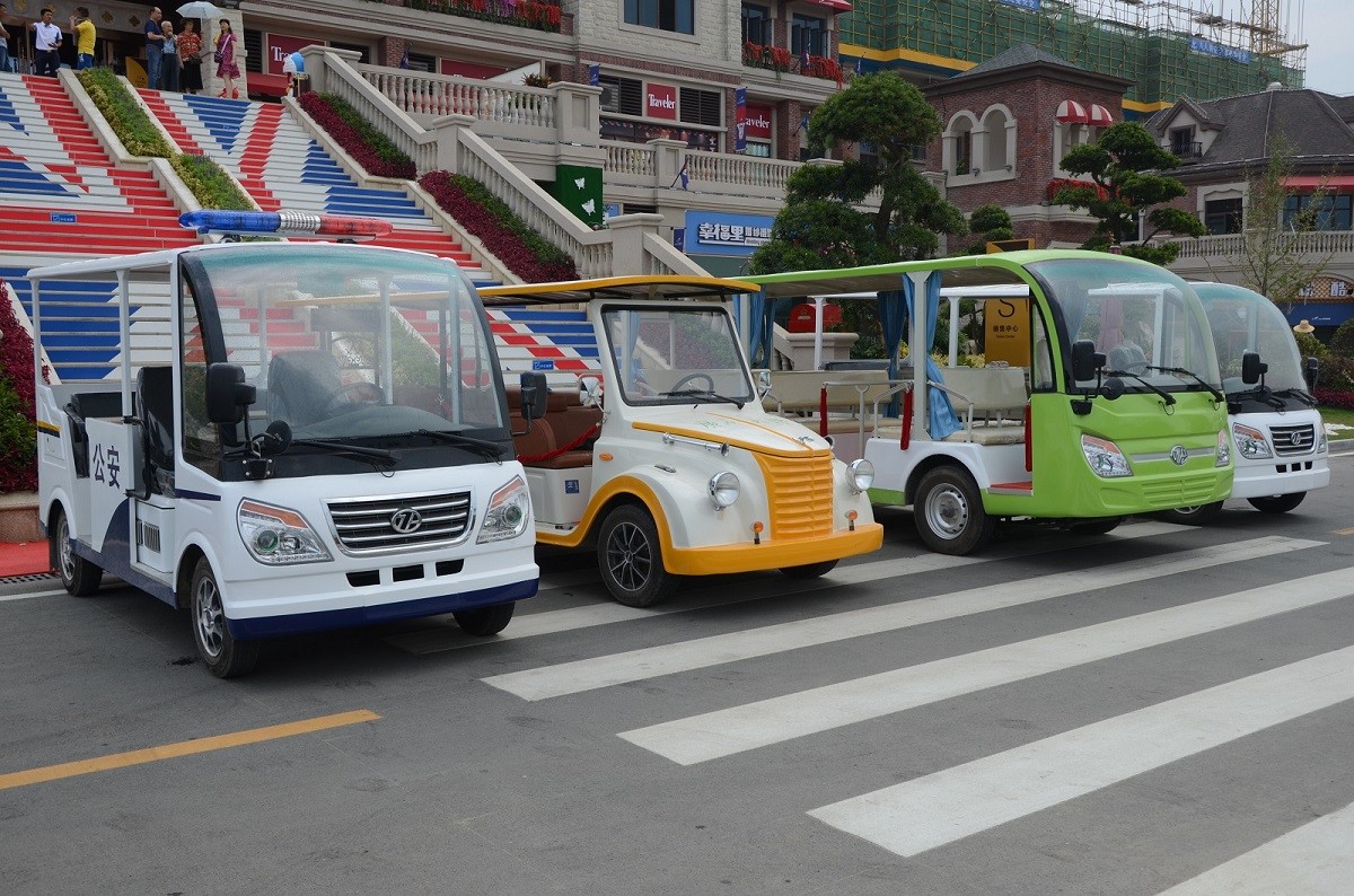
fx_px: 1238
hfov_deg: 57.3
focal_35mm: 33
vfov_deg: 39.8
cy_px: 448
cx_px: 677
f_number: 7.1
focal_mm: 22
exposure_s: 1/200
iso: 100
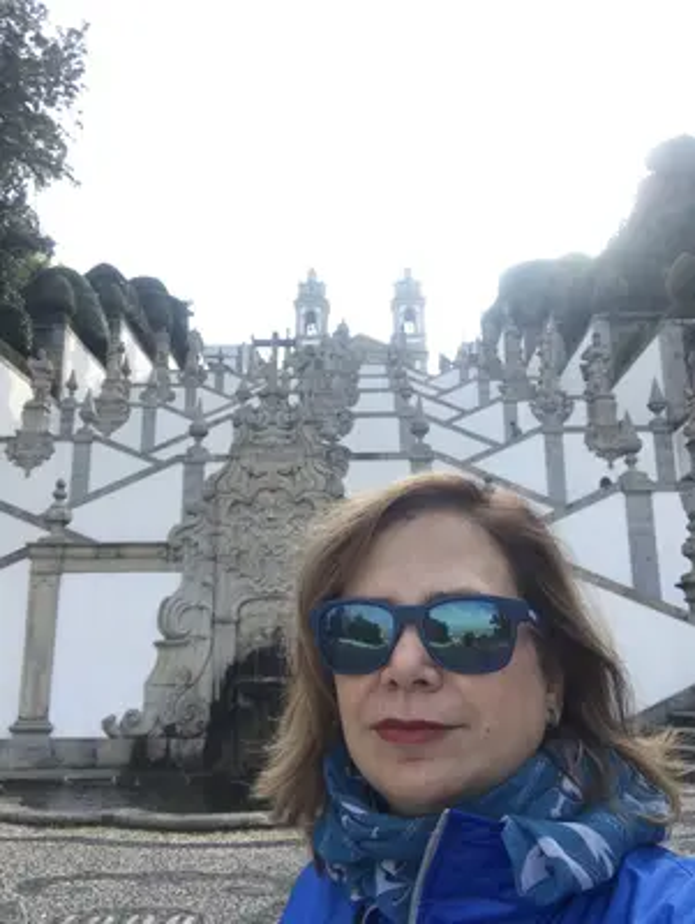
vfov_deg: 56.8
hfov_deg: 44.2
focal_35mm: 32
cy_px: 462
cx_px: 348
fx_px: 855
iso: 25
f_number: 2.2
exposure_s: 1/348
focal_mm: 2.87
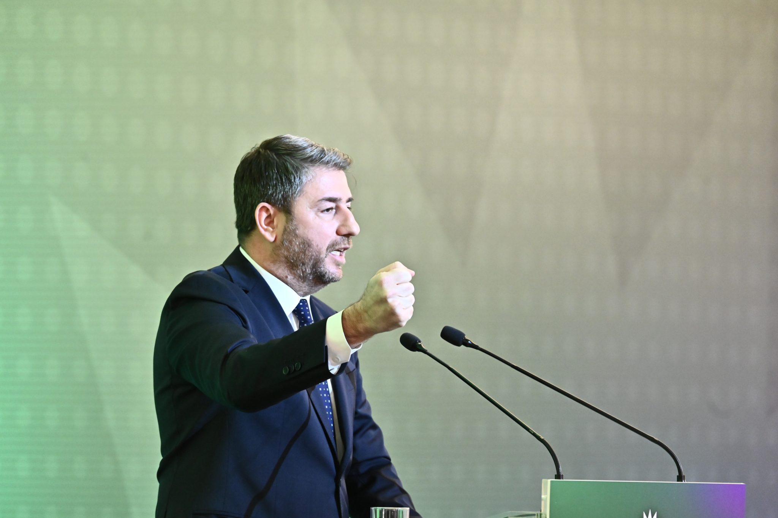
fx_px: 6047
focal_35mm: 280
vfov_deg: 4.9
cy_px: 259
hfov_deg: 7.4
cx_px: 389
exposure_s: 1/160
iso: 5000
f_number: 5.6
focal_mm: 280
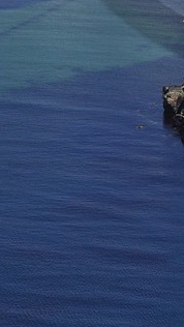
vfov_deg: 4.9
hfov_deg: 2.8
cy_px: -236
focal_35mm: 434
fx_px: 3760
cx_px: 317
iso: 400
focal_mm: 82
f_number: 10
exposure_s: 1/800
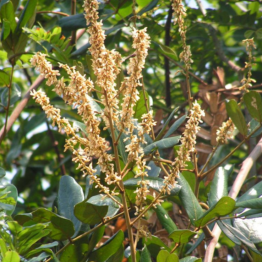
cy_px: 130
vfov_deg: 3.9
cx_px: 129
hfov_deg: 3.9
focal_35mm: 455
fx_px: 3896
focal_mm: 63
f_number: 3.7
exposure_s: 1/400
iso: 80
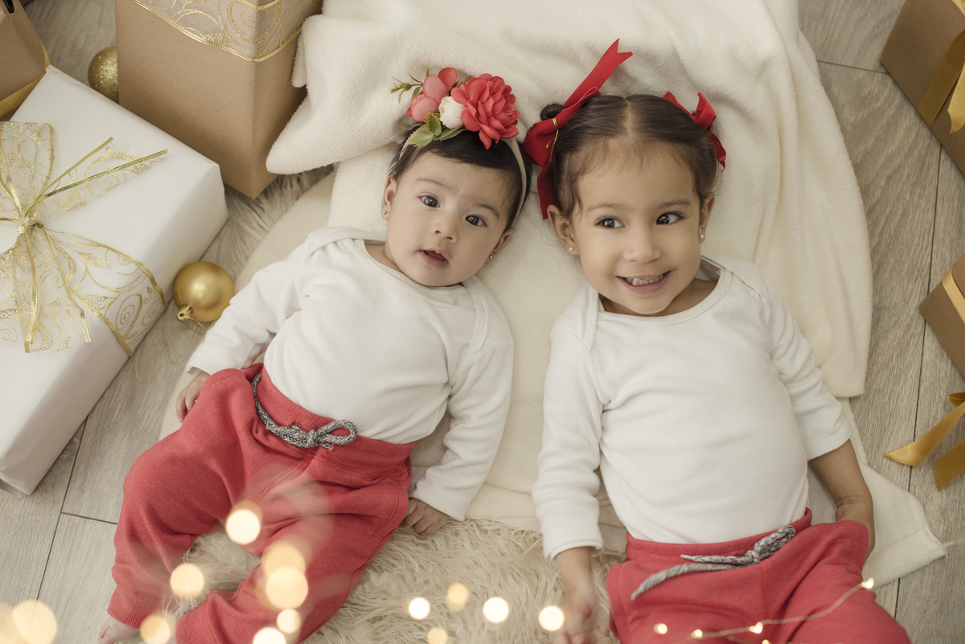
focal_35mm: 50
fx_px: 1341
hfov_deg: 39.6
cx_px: 482
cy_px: 322
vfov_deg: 27.0
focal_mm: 50
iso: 400
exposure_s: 1/100
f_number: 3.2
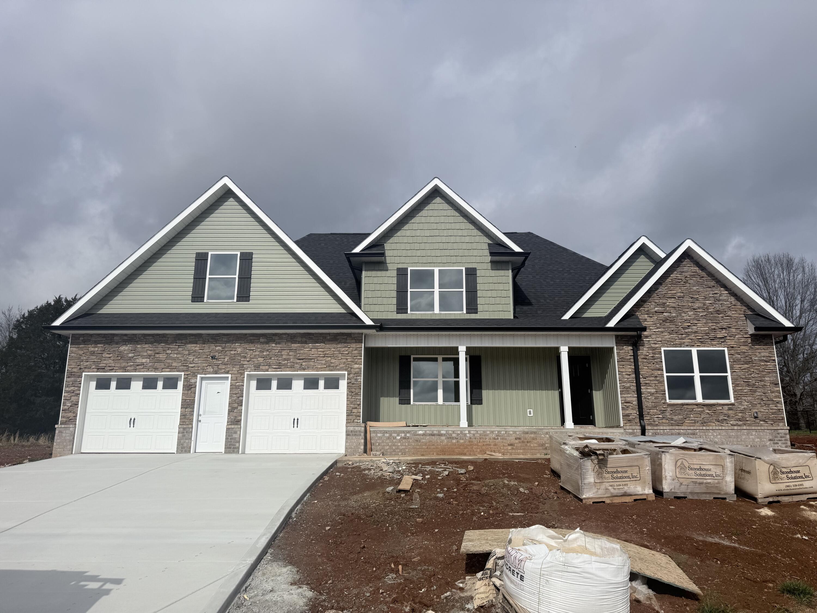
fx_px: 566
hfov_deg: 71.6
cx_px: 408
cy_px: 306
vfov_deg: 56.8
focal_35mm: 24
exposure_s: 1/14286
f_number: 1.78
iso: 80
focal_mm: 6.76
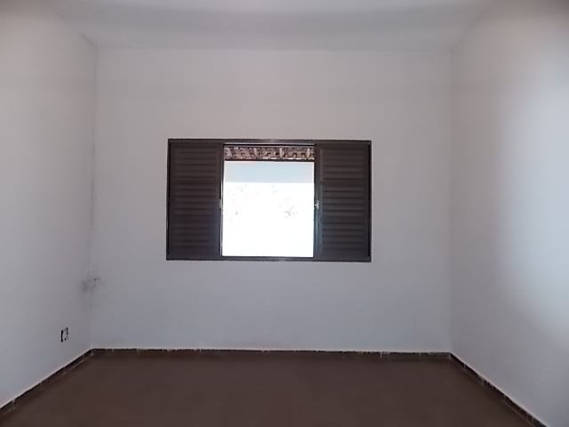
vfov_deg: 58.9
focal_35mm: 23
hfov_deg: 73.9
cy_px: 214
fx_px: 378
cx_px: 284
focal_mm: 4
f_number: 3.1
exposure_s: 1/30
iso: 320
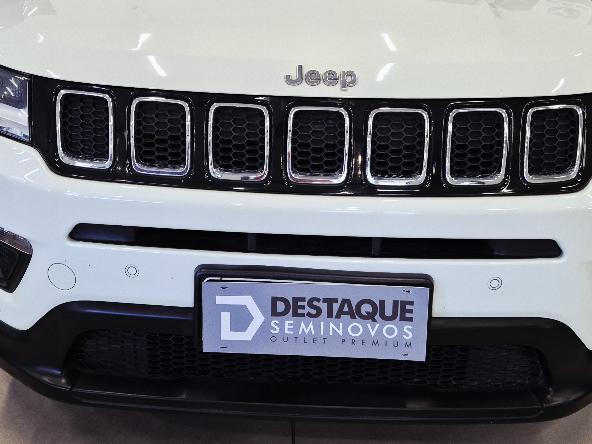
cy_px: 146
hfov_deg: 44.8
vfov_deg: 34.0
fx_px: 718
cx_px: 272
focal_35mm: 42
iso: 250
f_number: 1.8
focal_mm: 5.4
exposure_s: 1/120
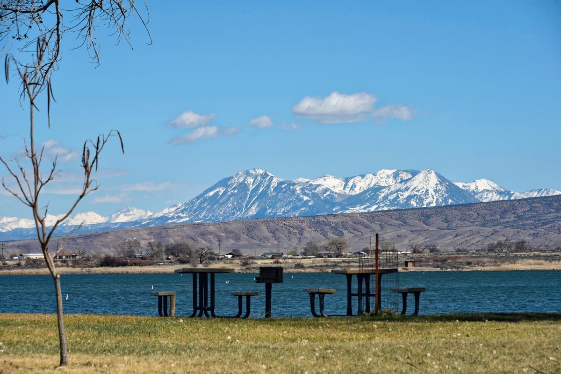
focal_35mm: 160
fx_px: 2494
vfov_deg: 8.6
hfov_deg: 12.8
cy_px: 187
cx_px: 280
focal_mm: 160
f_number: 10
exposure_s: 1/320
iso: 100
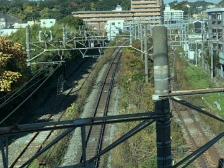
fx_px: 375
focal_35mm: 58
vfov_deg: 24.6
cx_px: 246
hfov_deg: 29.9
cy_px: 24
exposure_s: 1/835
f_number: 1.8
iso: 25
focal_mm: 4.25
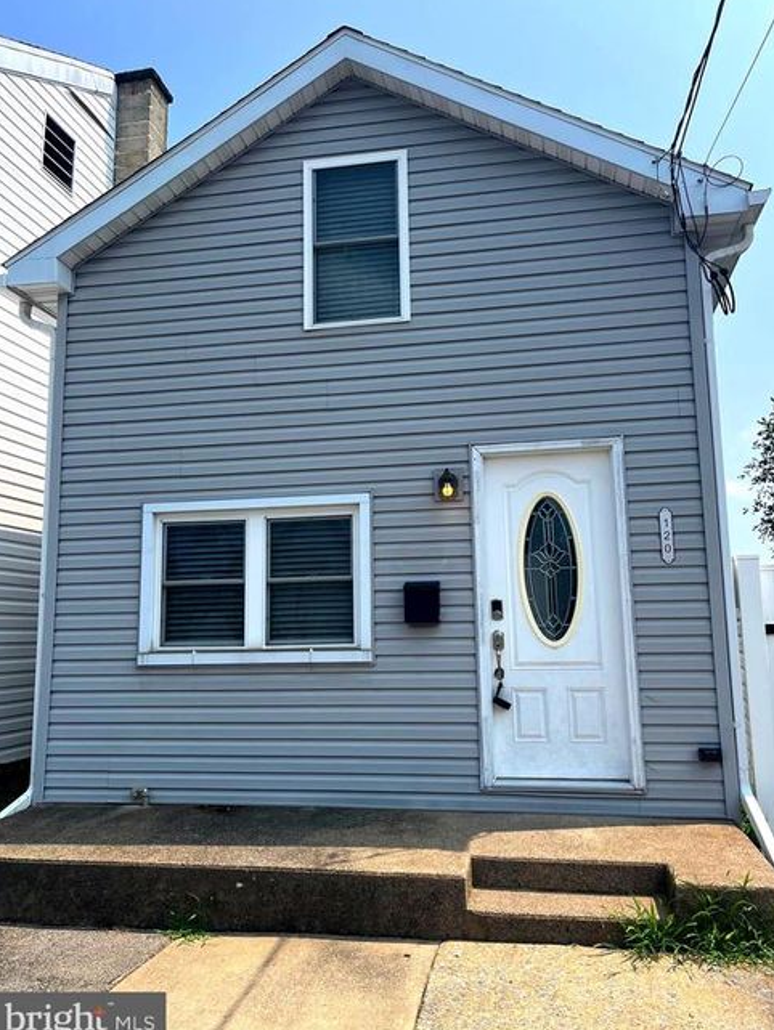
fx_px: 804
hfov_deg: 51.4
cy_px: 514
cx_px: 393
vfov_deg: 65.3
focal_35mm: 27
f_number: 1.6
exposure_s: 1/3521
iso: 50
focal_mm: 5.1
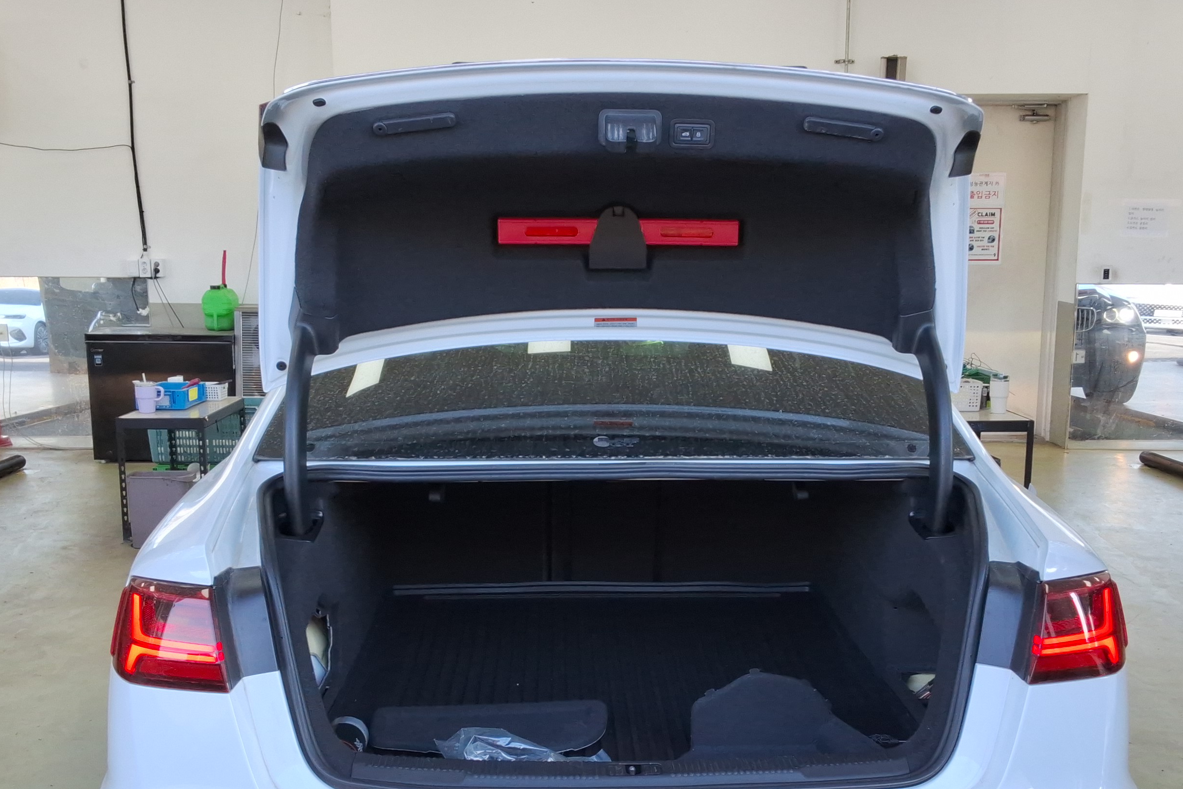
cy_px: 466
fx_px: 1282
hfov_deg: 49.5
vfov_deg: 34.1
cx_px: 611
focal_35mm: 39
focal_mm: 2.91
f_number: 1.9
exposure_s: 1/173
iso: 32
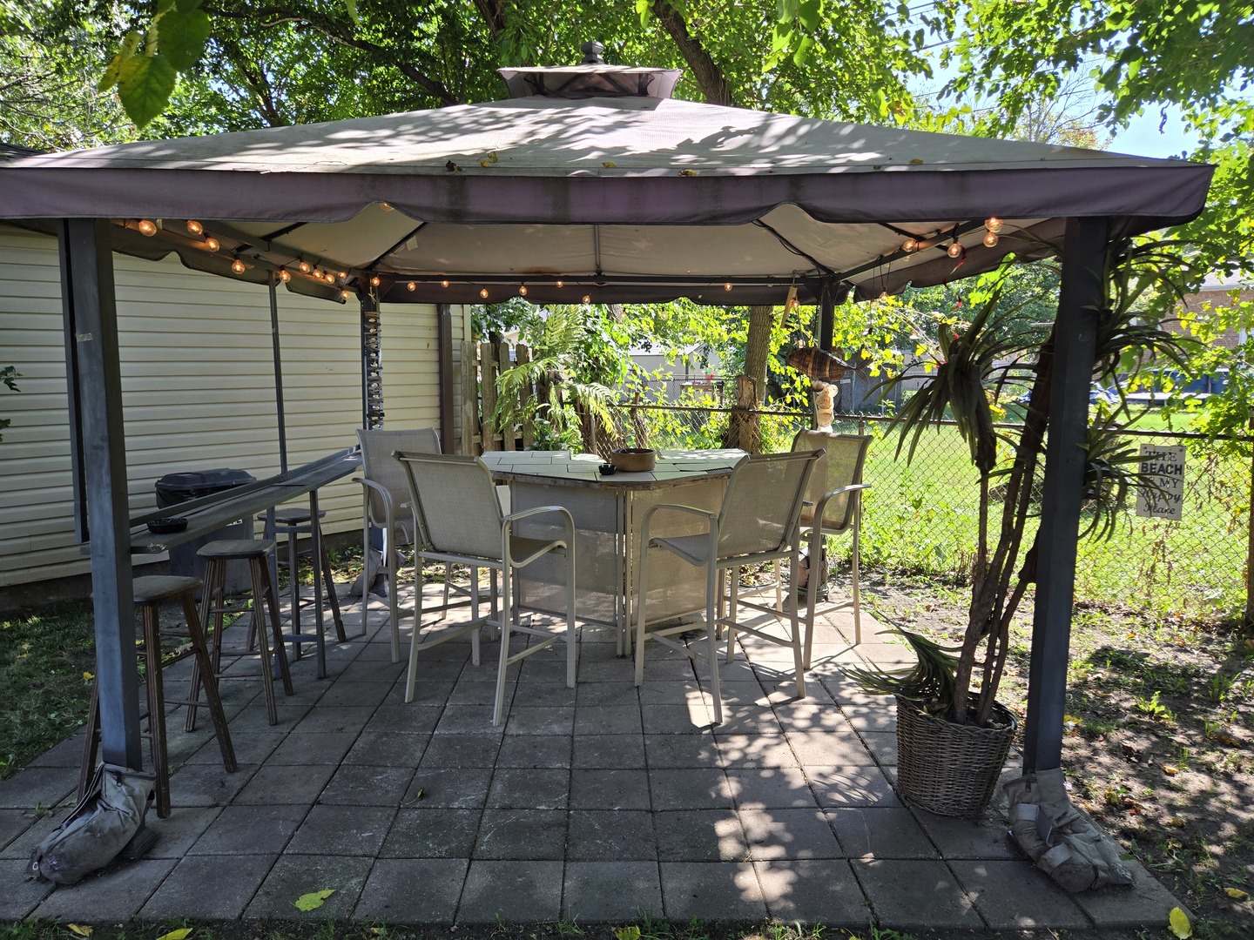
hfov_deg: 73.9
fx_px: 833
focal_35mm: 23
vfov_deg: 58.9
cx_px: 627
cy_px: 470
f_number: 1.8
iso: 25
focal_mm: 5.4
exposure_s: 1/396
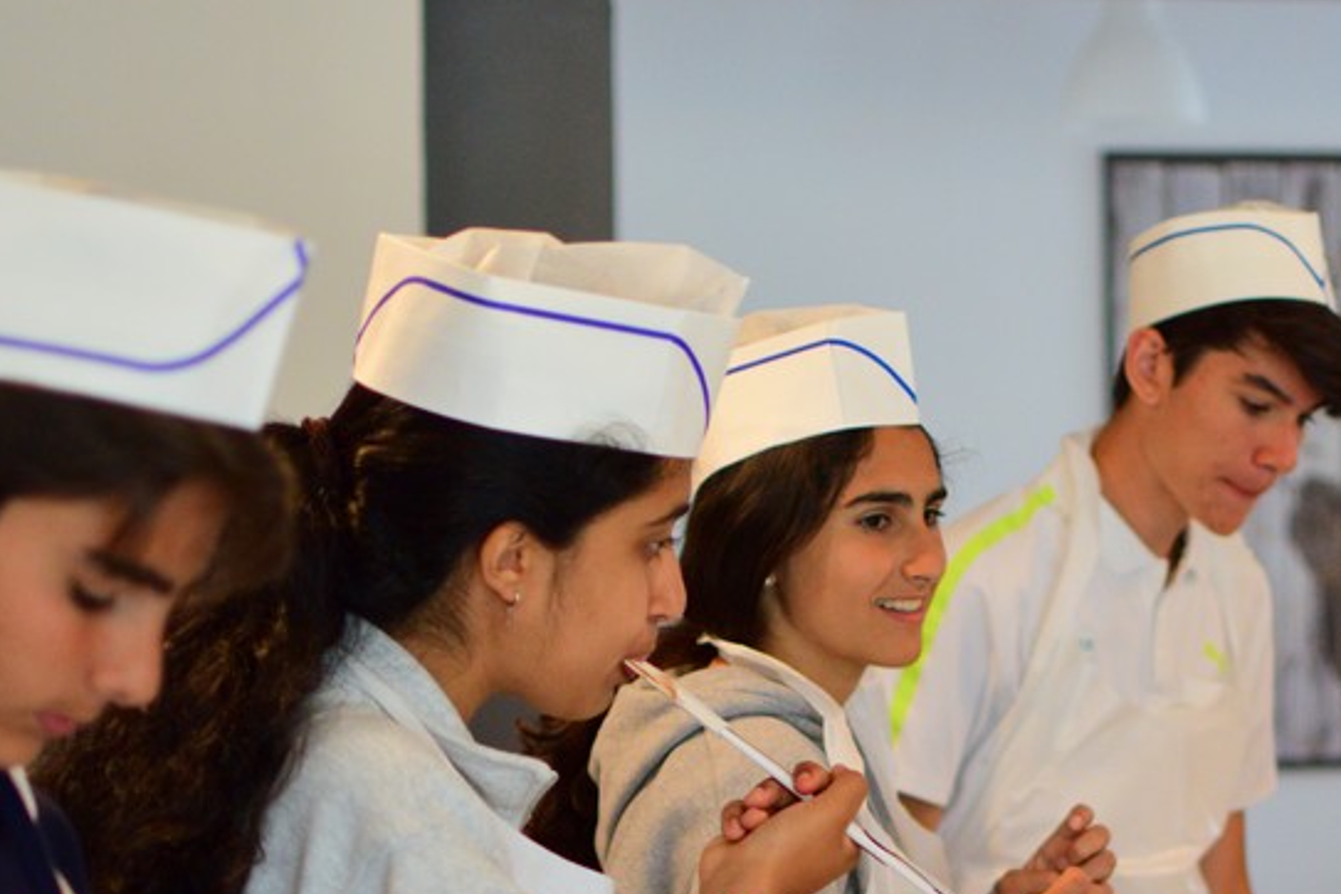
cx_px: 783
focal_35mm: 99
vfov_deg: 13.7
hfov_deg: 20.6
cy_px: 745
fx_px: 3685
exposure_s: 1/320
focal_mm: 35
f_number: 1.8
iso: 1100
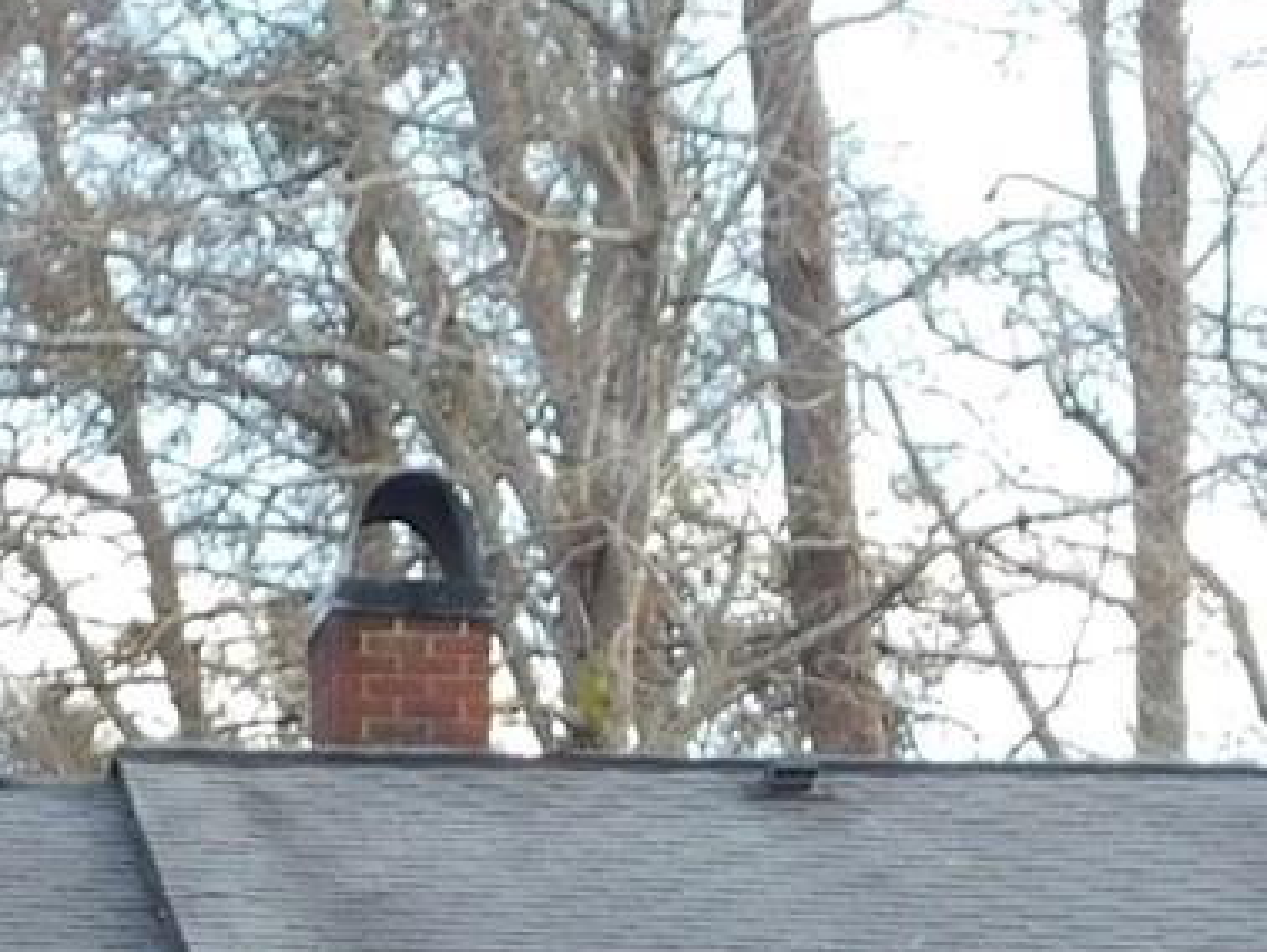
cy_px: 2447
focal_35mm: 195
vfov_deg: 7.1
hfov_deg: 10.1
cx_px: 577
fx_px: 7142
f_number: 3.5
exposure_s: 1/100
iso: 125
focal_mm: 6.3
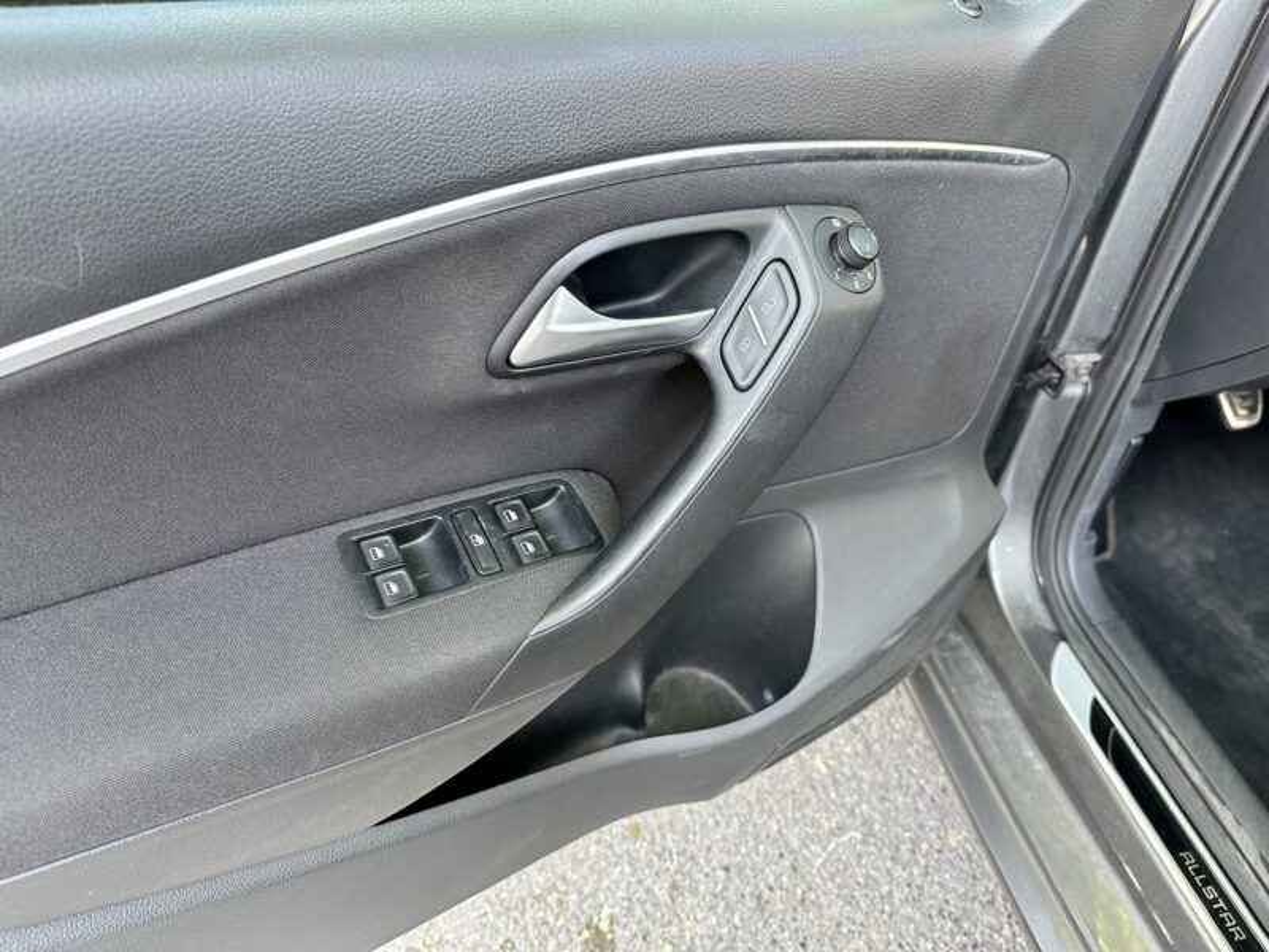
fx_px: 880
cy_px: 476
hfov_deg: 71.6
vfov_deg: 56.8
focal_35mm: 24
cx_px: 634
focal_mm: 6.86
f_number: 1.78
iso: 200
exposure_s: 1/121
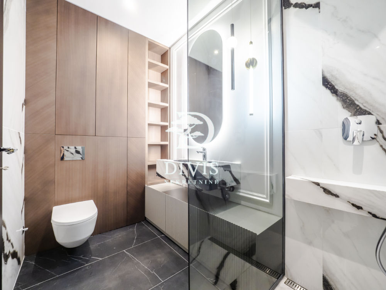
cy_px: 145
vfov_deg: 85.7
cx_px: 193
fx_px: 156
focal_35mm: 14
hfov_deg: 102.1
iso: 400
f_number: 4
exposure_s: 1/30
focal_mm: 7
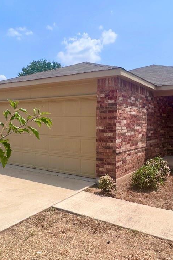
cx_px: 122
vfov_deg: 86.9
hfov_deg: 62.2
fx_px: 137
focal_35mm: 19
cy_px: 131
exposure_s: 1/1575
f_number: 1.8
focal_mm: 1.57
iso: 32
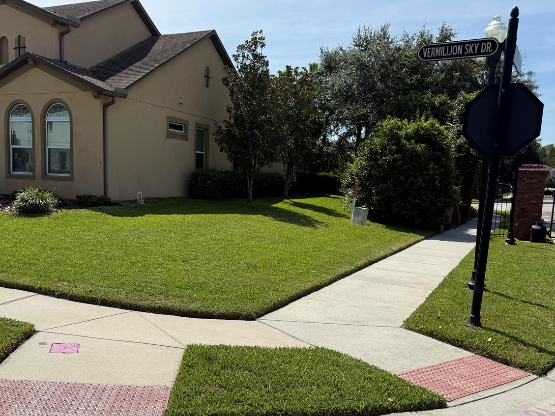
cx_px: 223
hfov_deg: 53.6
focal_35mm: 34
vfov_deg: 41.6
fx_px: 545
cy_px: 246
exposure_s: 1/6711
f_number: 1.78
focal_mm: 6.76
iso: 80
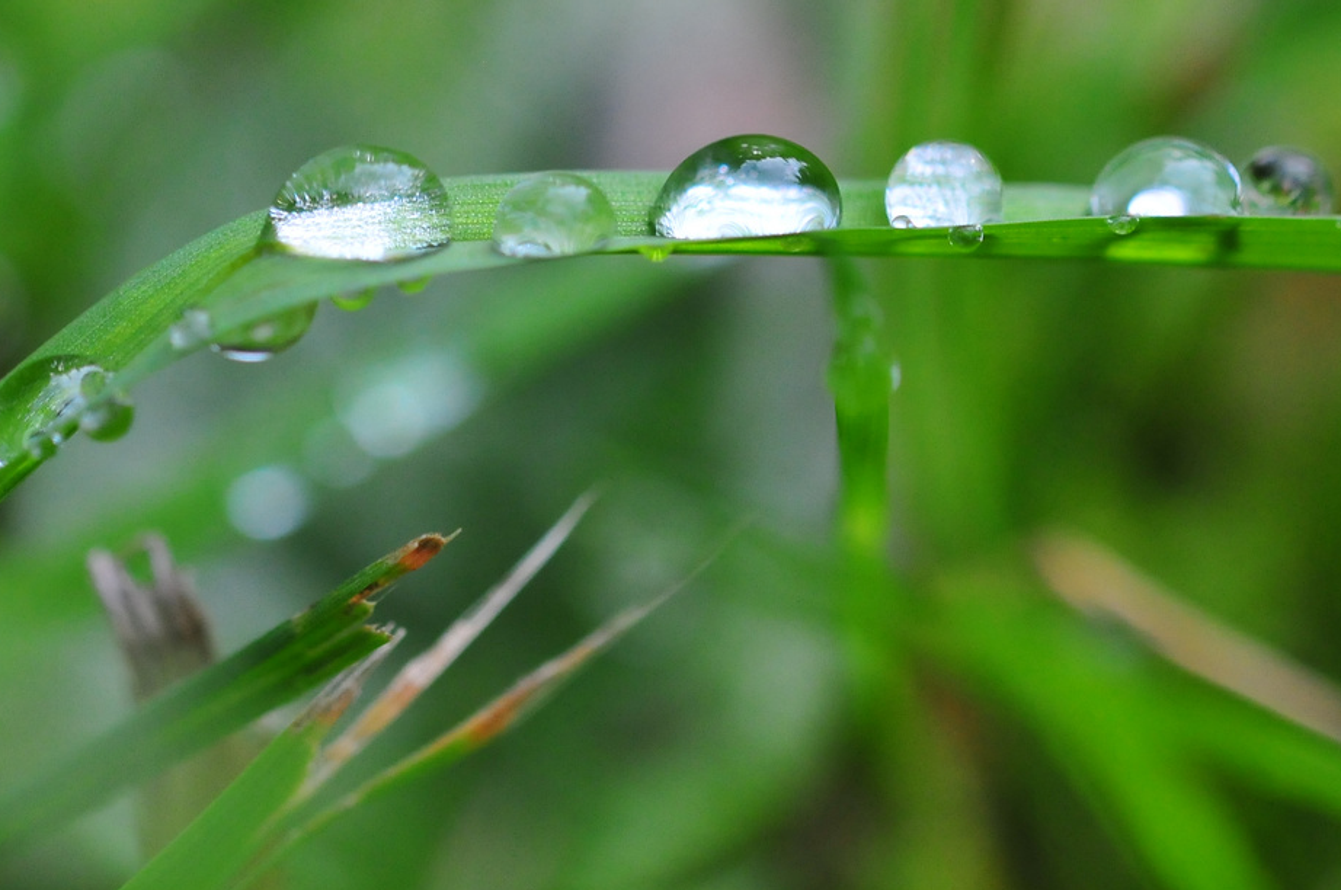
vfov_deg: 3.5
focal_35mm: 397
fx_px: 14767
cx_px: 1149
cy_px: 169
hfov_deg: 5.2
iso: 800
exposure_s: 1/640
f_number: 4
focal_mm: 150
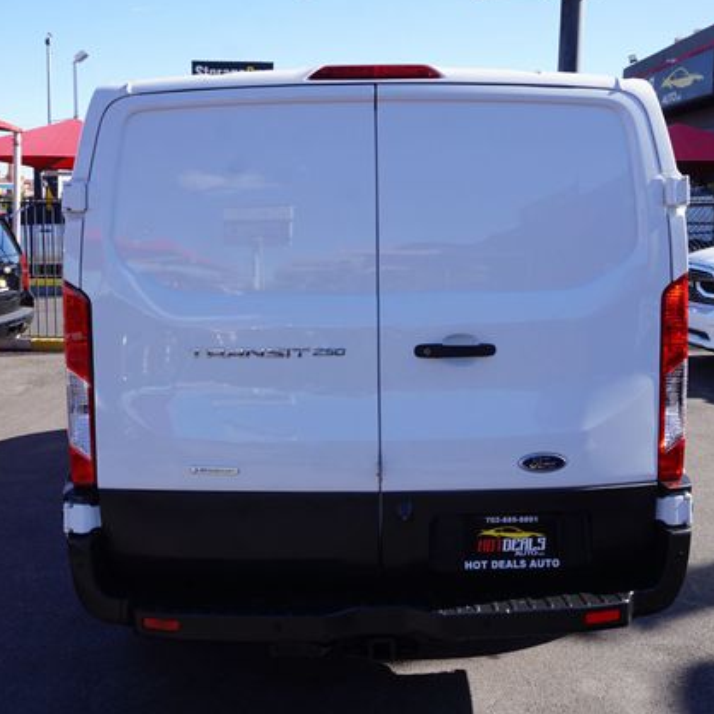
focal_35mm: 39
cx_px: 347
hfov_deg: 42.8
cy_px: 354
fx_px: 910
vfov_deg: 42.8
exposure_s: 1/80
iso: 100
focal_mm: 20
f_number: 9
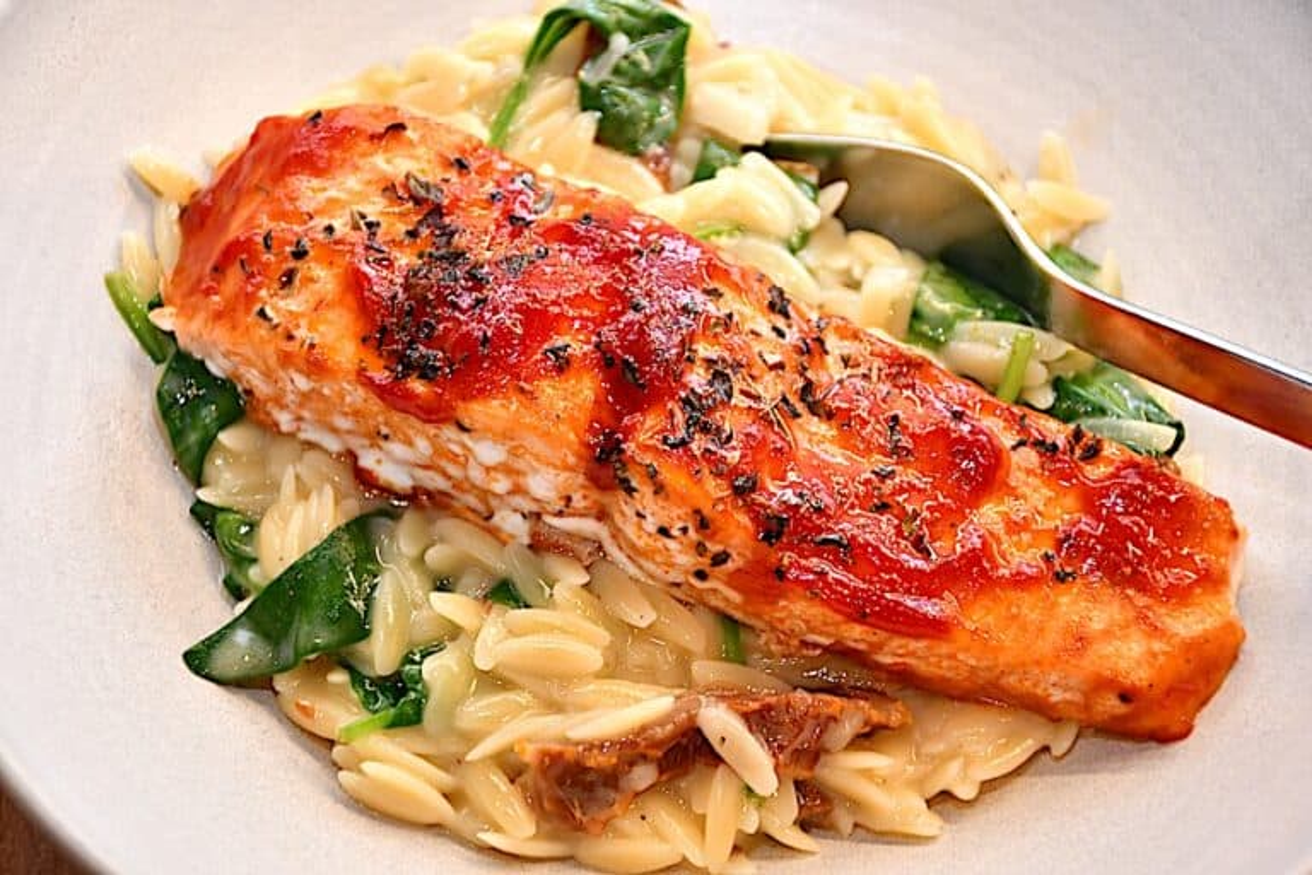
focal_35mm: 90
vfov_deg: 15.2
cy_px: 438
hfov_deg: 22.6
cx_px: 656
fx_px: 3280
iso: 800
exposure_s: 1/60
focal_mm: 60
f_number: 5
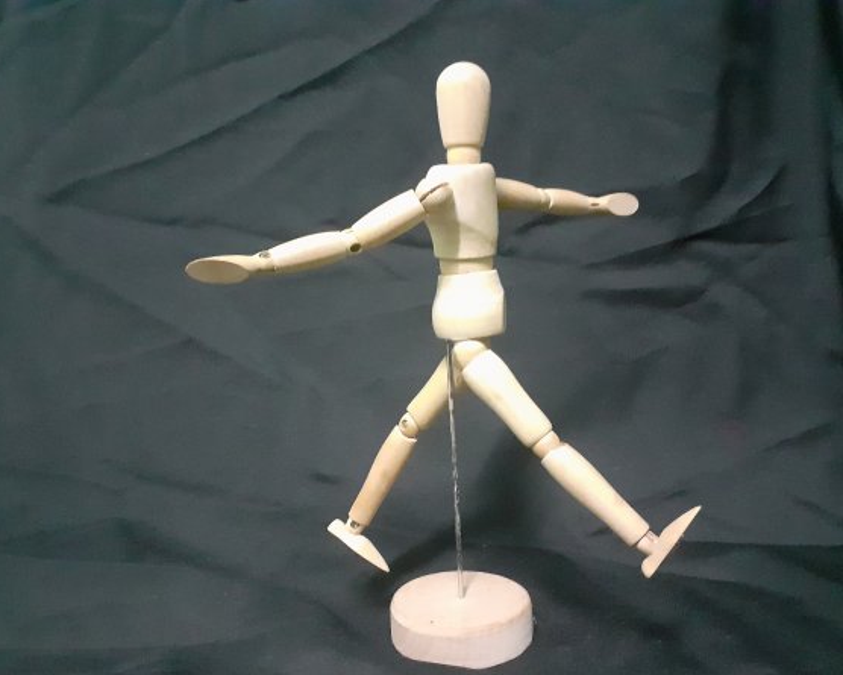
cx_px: 422
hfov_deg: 60.4
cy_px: 345
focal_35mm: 29
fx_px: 724
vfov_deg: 50.0
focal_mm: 3.6
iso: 1250
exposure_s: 1/14
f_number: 1.9
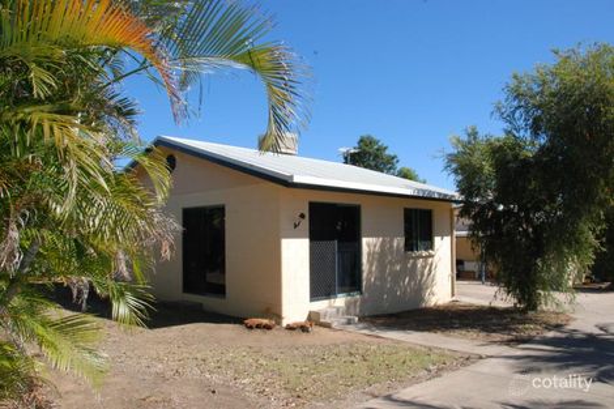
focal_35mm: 27
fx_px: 460
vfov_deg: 47.9
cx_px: 307
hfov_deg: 67.4
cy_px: 204
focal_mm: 18
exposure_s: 1/200
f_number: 22
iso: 800
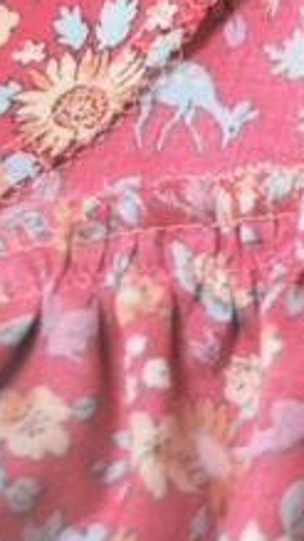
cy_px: 90
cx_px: 1092
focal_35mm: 177
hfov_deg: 6.0
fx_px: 2539
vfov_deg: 12.1
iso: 220
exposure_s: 1/30
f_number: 4.2
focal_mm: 24
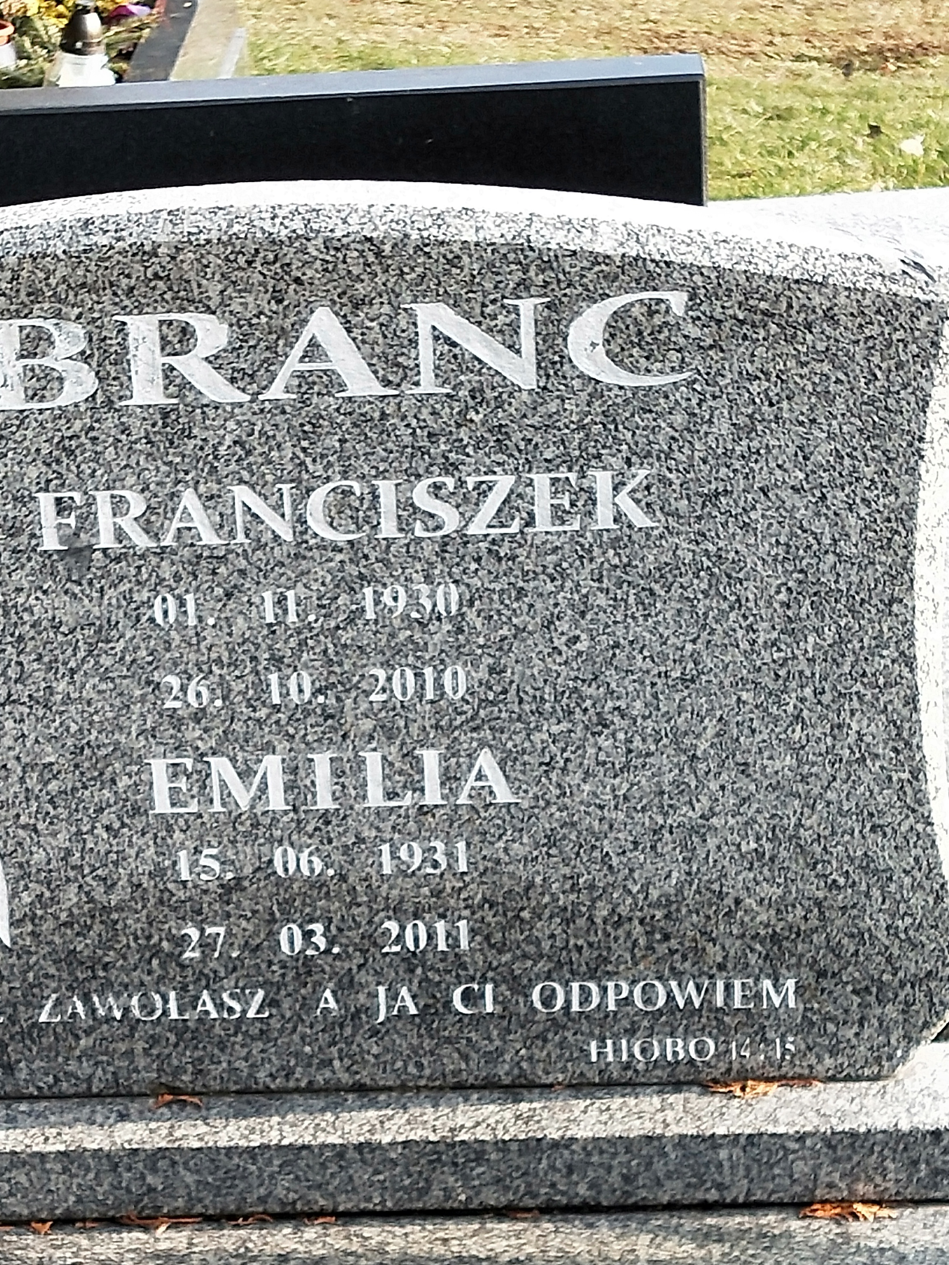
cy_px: 906
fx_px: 1316
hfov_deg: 39.1
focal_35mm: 36
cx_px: 295
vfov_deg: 49.8
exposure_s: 1/415
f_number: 1.7
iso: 33
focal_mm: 3.99
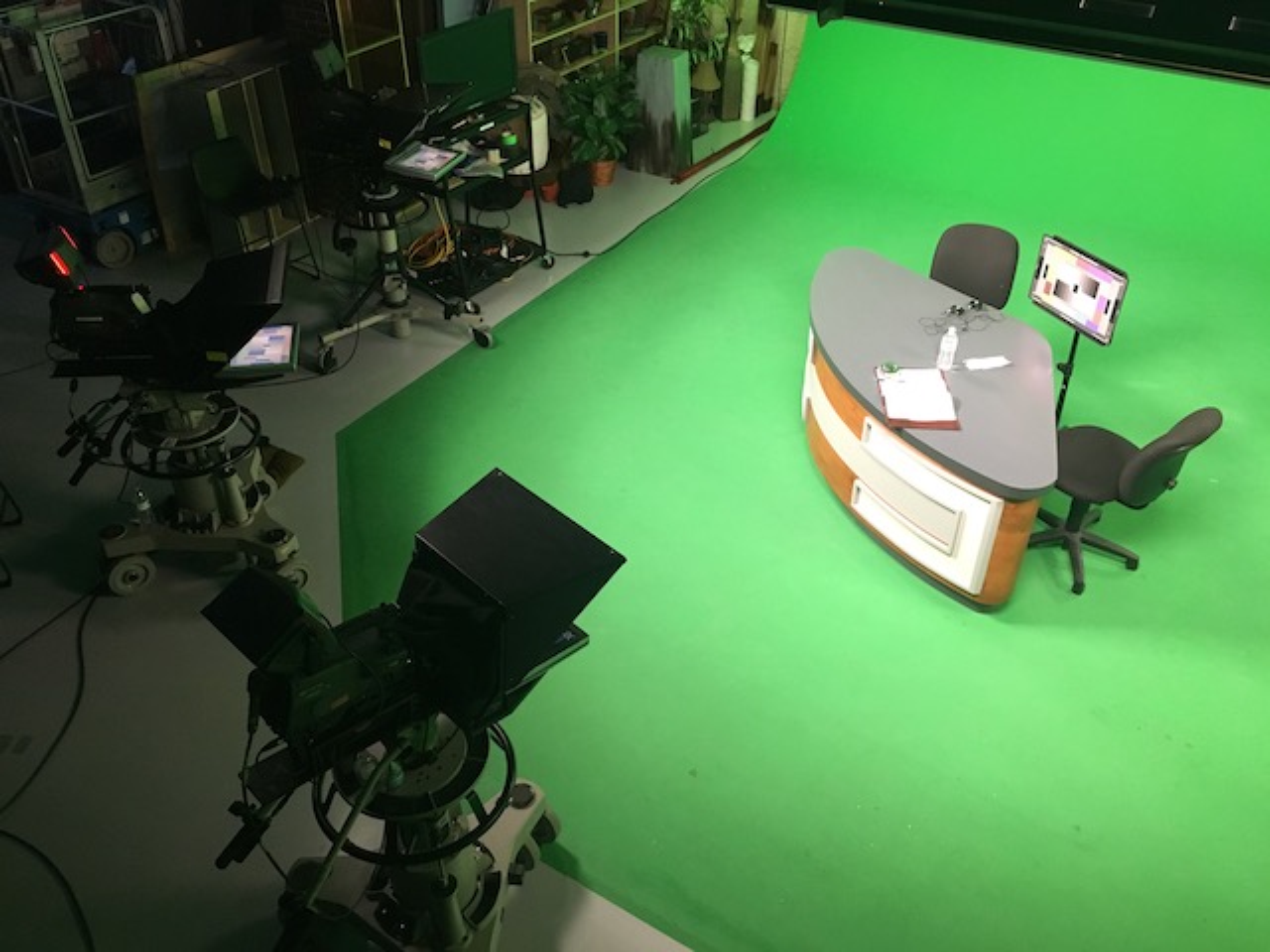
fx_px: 1064
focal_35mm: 29
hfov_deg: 61.7
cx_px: 635
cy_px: 476
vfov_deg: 48.2
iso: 200
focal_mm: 4.15
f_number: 2.2
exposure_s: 1/30
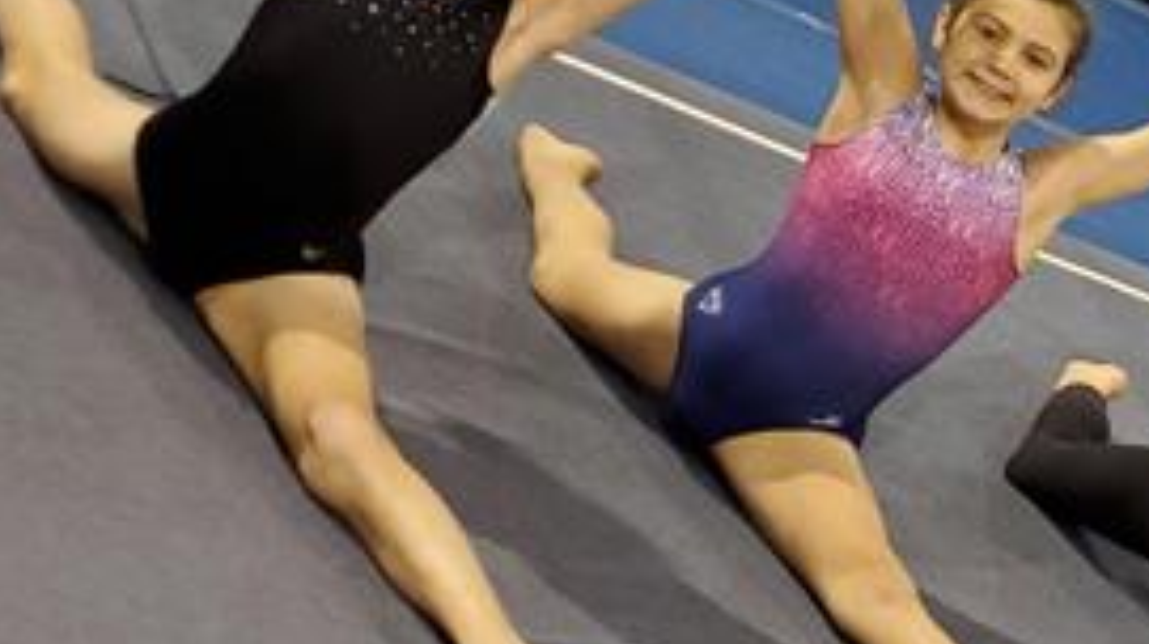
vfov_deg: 11.3
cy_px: 352
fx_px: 3258
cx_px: 1959
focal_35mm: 107
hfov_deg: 17.1
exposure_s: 1/39
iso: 200
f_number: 1.5
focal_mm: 4.3
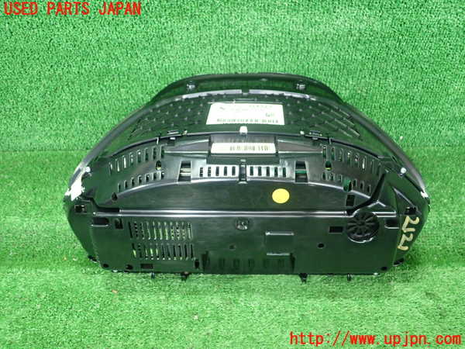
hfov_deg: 60.0
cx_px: 232
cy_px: 174
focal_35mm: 30
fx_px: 403
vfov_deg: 46.8
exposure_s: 1/125
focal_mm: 5.5
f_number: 2.3
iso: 500
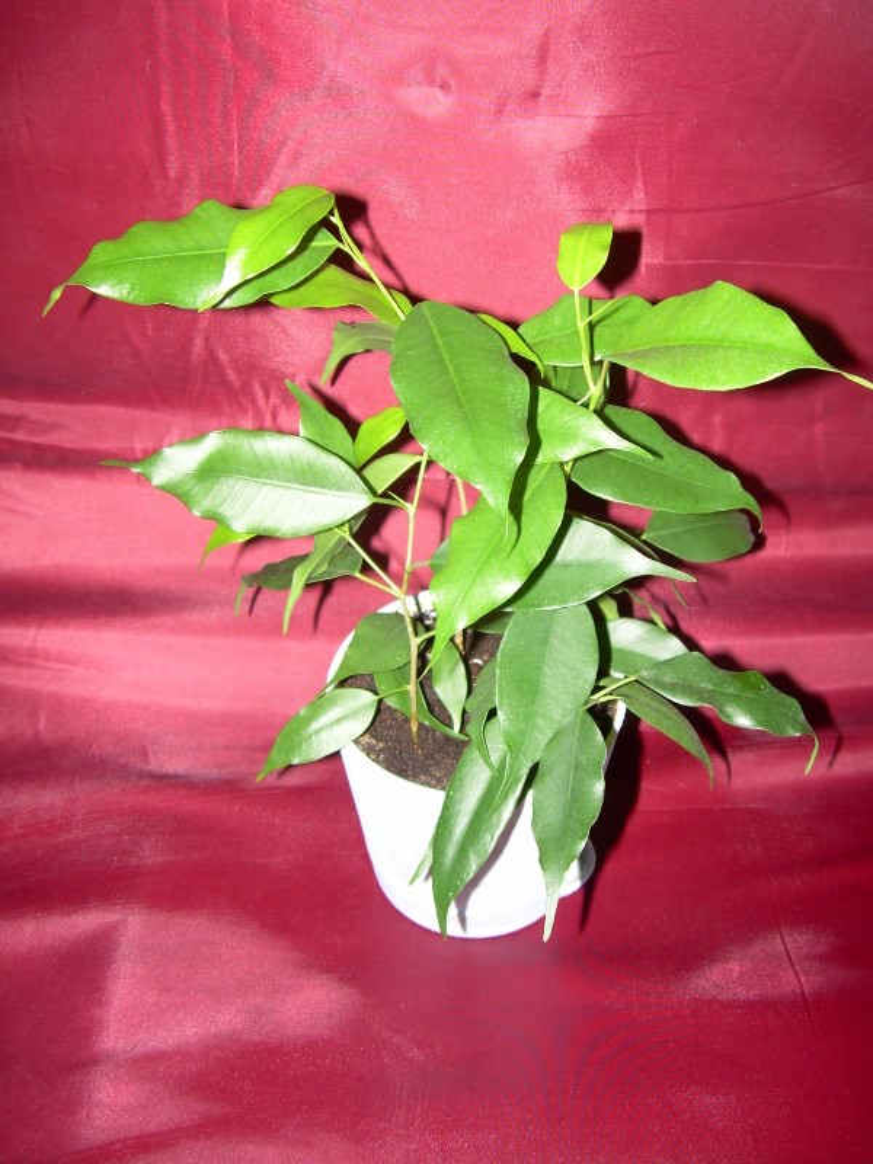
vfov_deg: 49.0
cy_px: 582
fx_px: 1278
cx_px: 436
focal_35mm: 38
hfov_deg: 37.7
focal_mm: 6.3
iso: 50
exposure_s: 1/60
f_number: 4.6
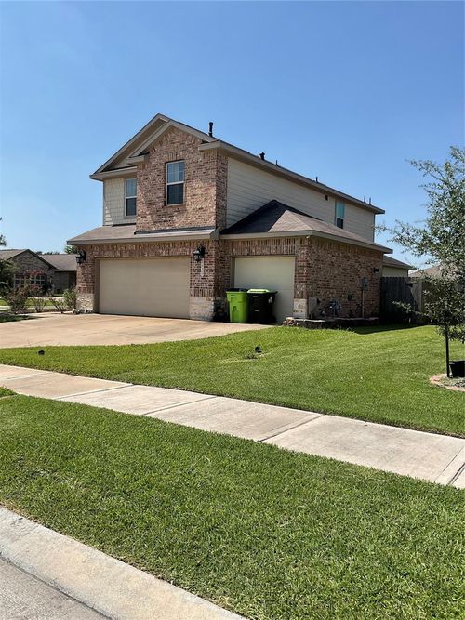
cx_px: 232
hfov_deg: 48.2
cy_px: 310
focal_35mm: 29
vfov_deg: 61.7
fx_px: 520
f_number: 1.8
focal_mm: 3
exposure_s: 1/2227
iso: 16
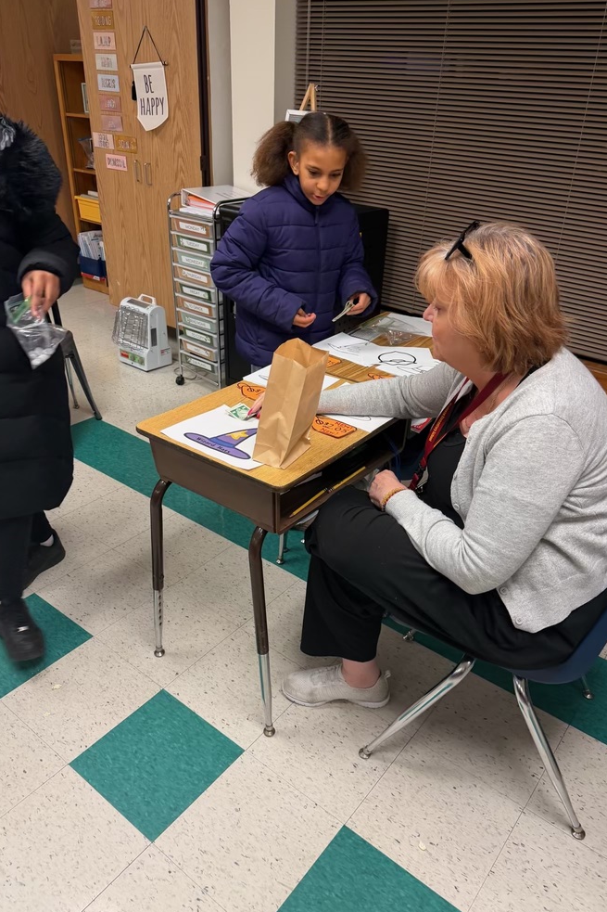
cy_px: 465
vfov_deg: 69.4
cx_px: 306
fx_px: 658
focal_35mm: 26
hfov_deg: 49.5
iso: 125
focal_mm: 6.76
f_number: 1.78
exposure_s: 1/60
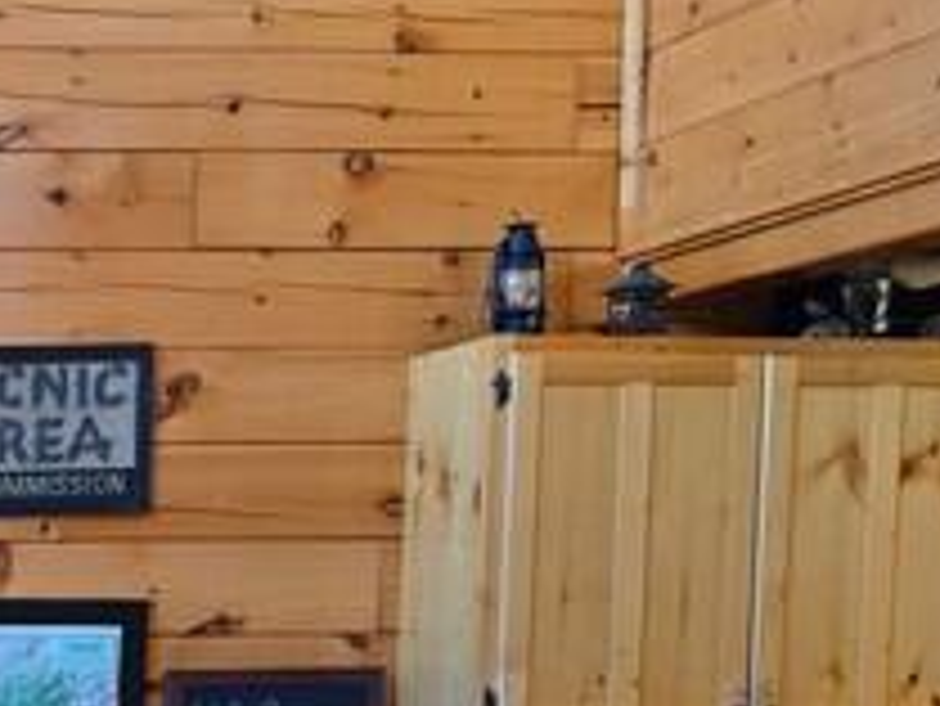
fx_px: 2391
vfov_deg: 15.8
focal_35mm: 88
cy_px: 980
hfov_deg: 19.4
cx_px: -477
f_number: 1.7
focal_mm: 6.3
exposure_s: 1/120
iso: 320
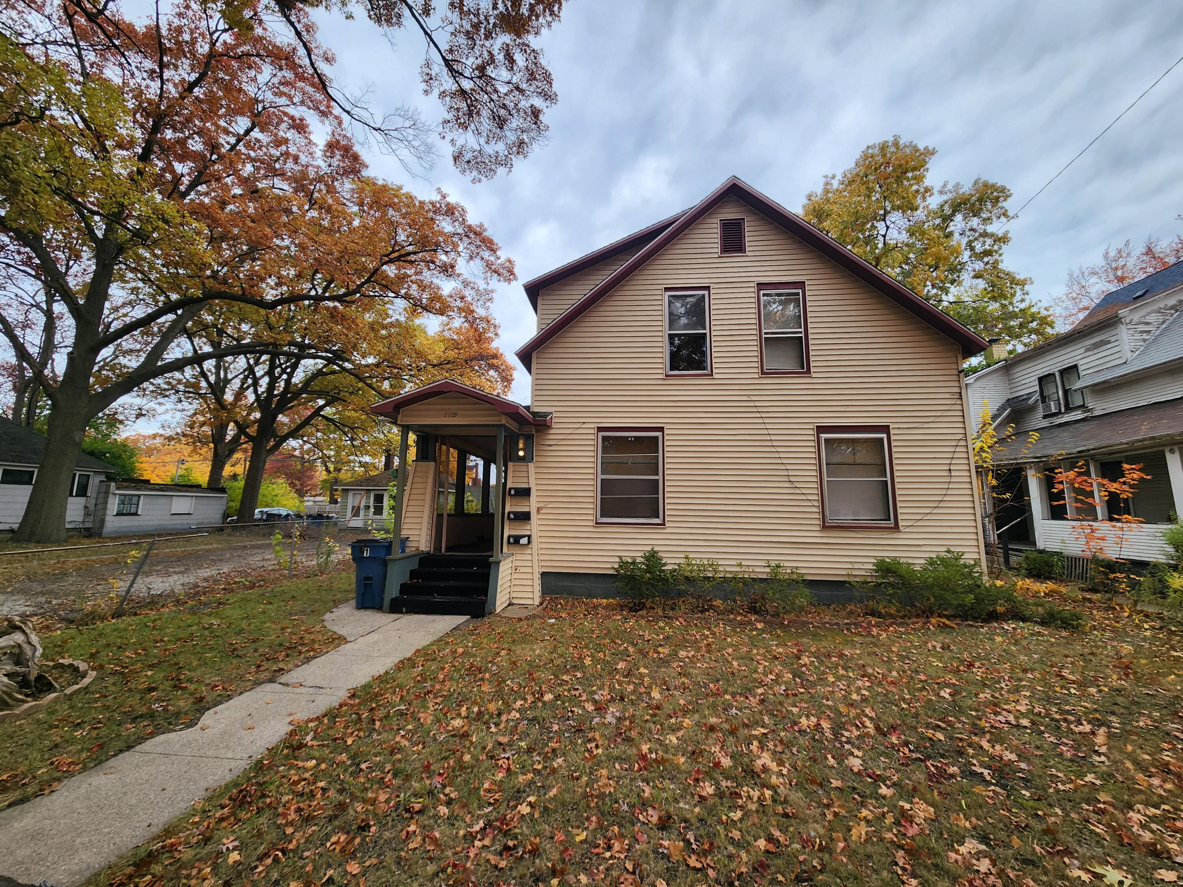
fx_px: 444
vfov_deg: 89.9
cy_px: 444
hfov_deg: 106.2
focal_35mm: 13
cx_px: 592
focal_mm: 2.2
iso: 50
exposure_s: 1/362
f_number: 2.2
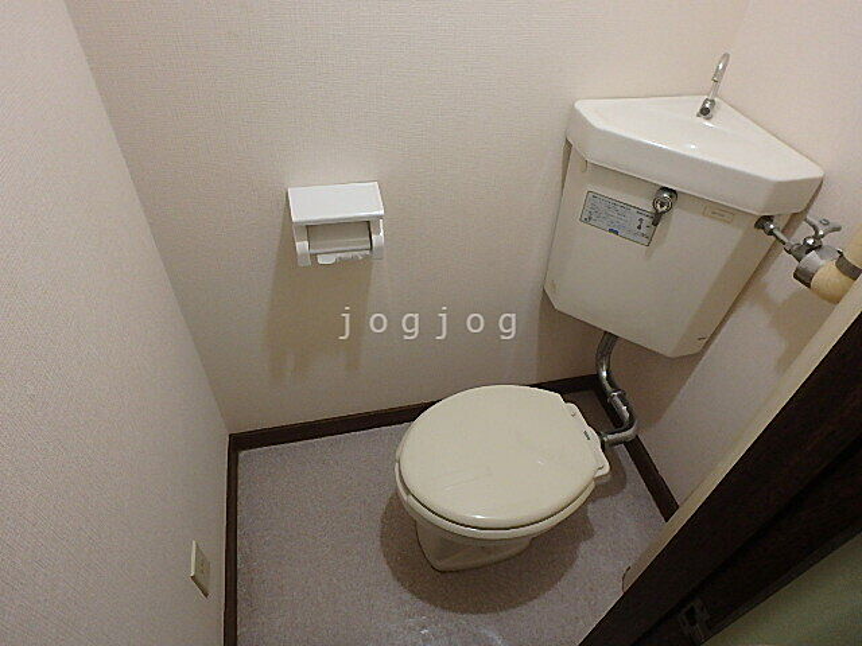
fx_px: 523
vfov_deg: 63.4
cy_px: 323
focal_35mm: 21
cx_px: 431
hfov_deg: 79.0
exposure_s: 1/30
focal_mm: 3.7
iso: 320
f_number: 3.5
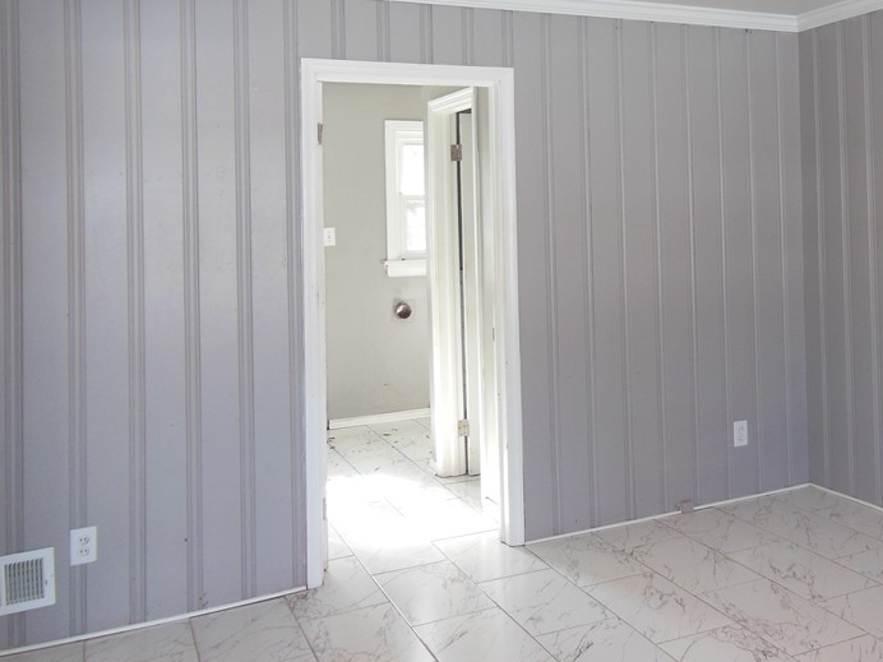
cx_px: 634
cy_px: 190
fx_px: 944
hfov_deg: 48.7
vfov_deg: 38.0
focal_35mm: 37
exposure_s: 1/30
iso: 125
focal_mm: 4.5
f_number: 3.5
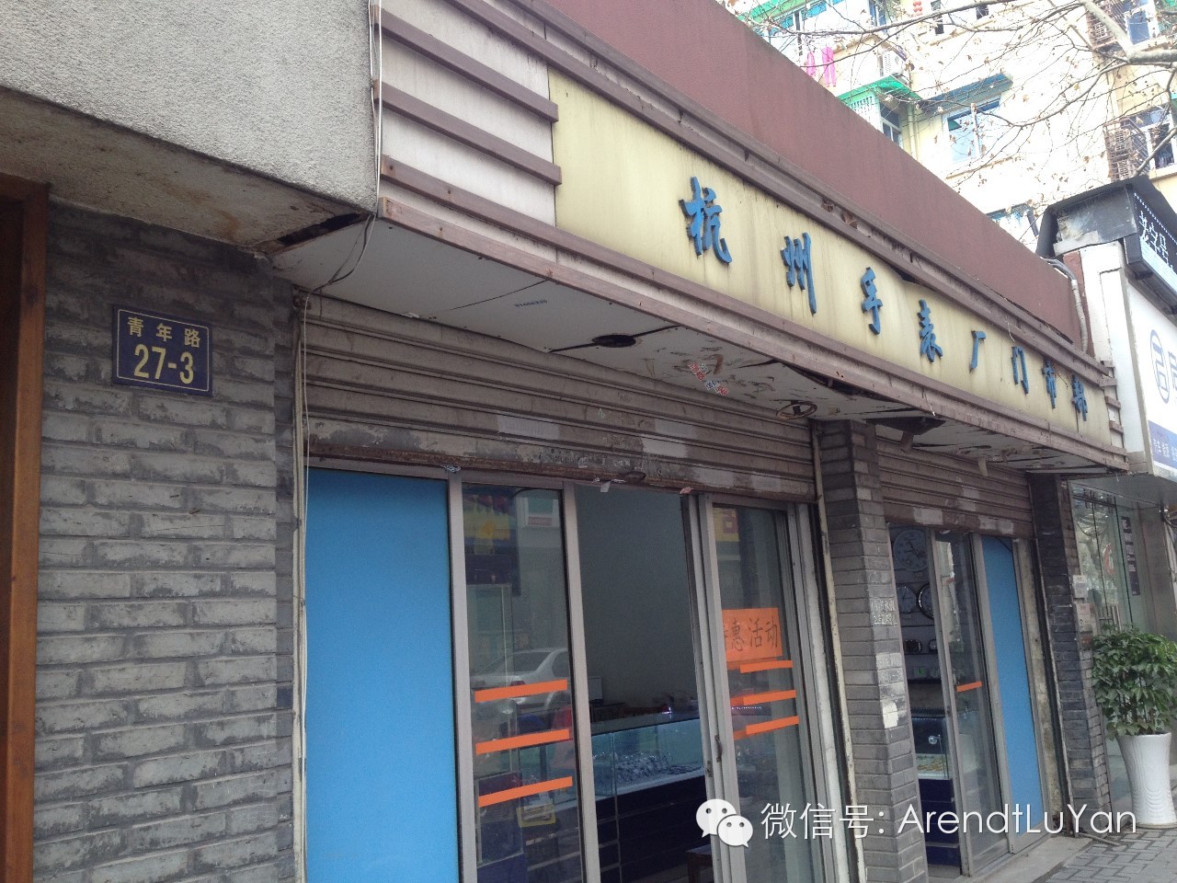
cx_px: 588
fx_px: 1190
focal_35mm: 35
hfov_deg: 52.6
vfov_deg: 40.7
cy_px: 442
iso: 64
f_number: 2.4
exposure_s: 1/120
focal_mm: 4.28
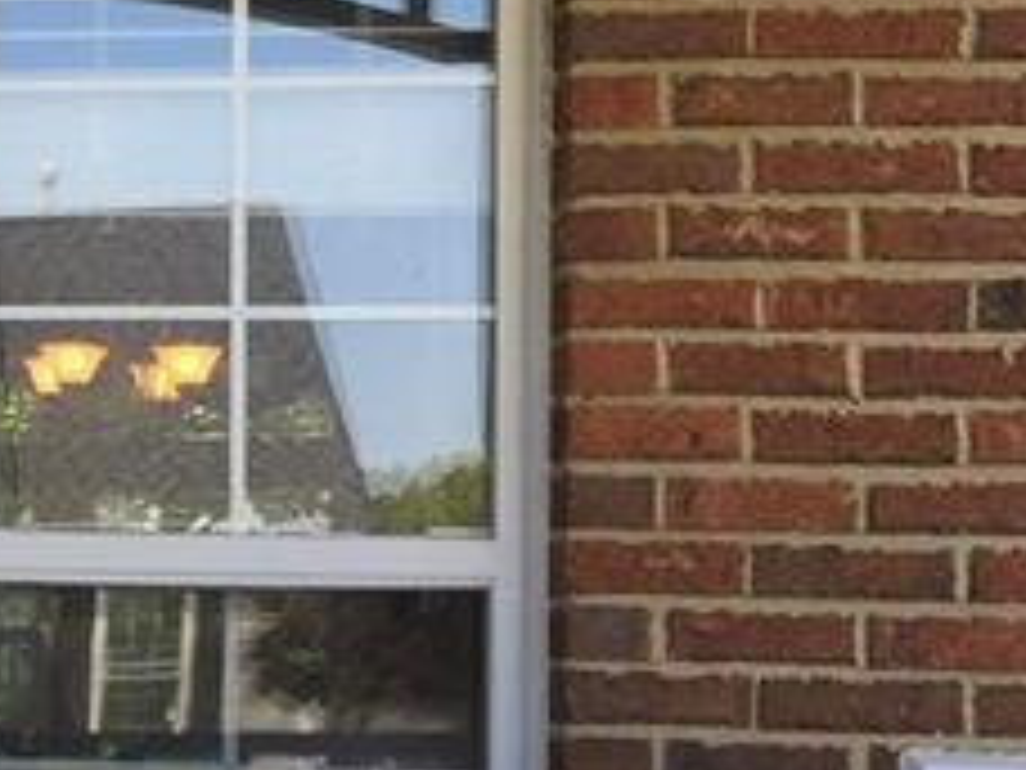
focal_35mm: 130
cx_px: -1188
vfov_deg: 11.4
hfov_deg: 12.7
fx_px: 3853
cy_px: 504
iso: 25
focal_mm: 4.15
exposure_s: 1/371
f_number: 2.2
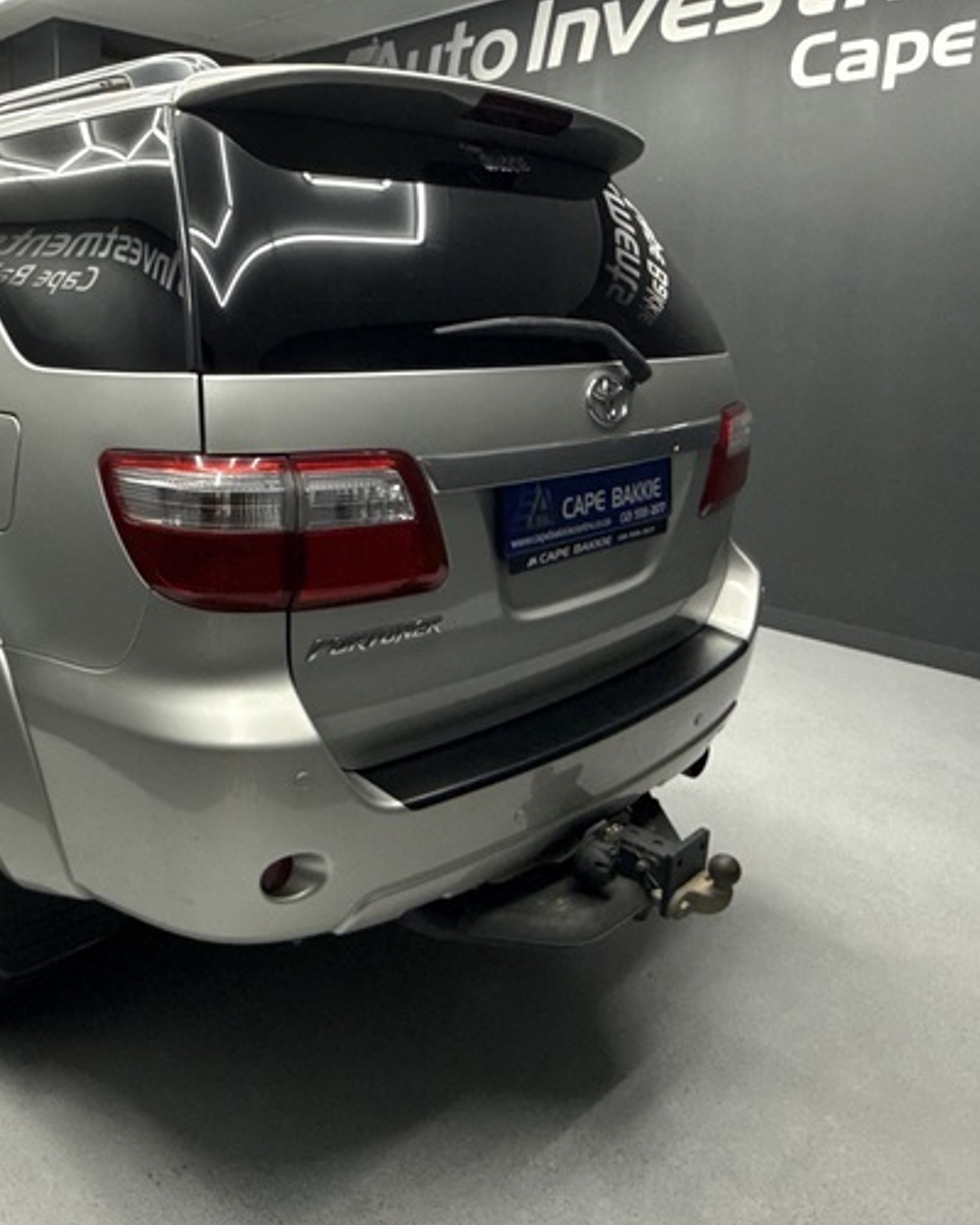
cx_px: 262
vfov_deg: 61.9
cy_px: 517
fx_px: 1015
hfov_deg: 49.7
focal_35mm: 28
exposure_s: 1/100
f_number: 2.2
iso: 400
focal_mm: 2.22
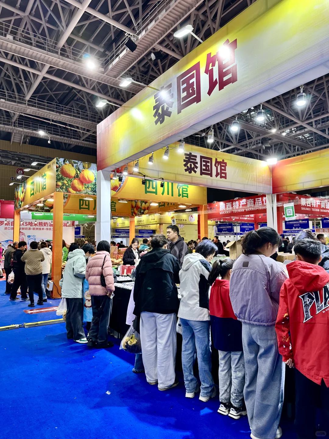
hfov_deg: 56.8
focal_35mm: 24
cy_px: 220
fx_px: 304
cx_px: 164
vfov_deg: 71.6
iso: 80
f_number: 1.78
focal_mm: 6.86
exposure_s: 1/100
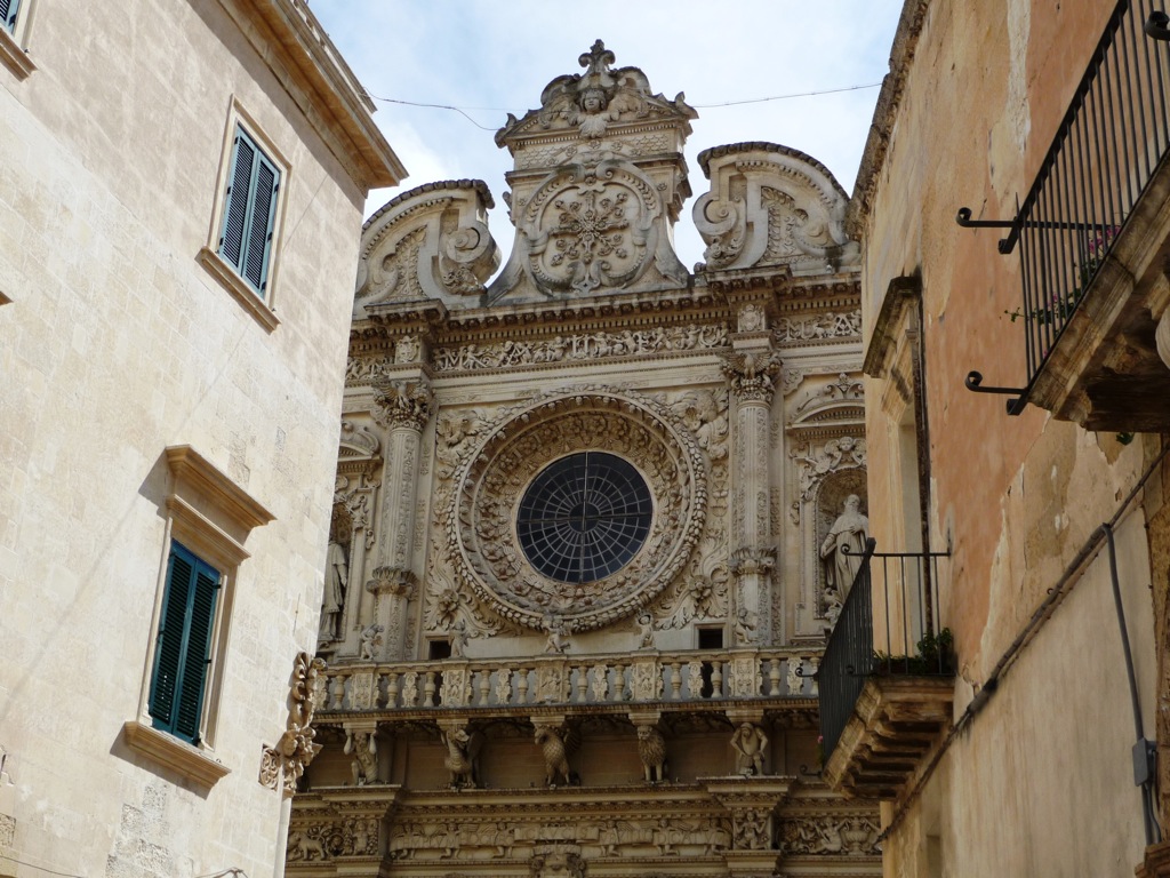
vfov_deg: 29.1
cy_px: 439
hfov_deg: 38.2
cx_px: 585
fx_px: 1690
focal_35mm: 50
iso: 100
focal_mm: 8.5
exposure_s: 1/1000
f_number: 4.2
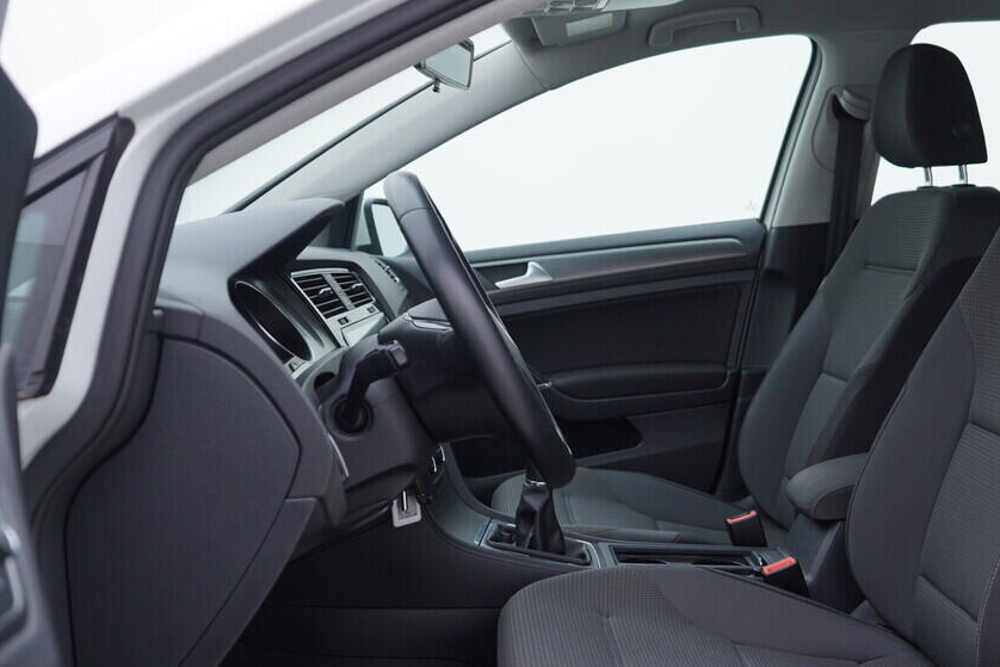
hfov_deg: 44.3
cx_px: 588
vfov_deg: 30.5
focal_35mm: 44
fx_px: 1222
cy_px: 319
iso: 125
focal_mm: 24
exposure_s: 1/50
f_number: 3.2
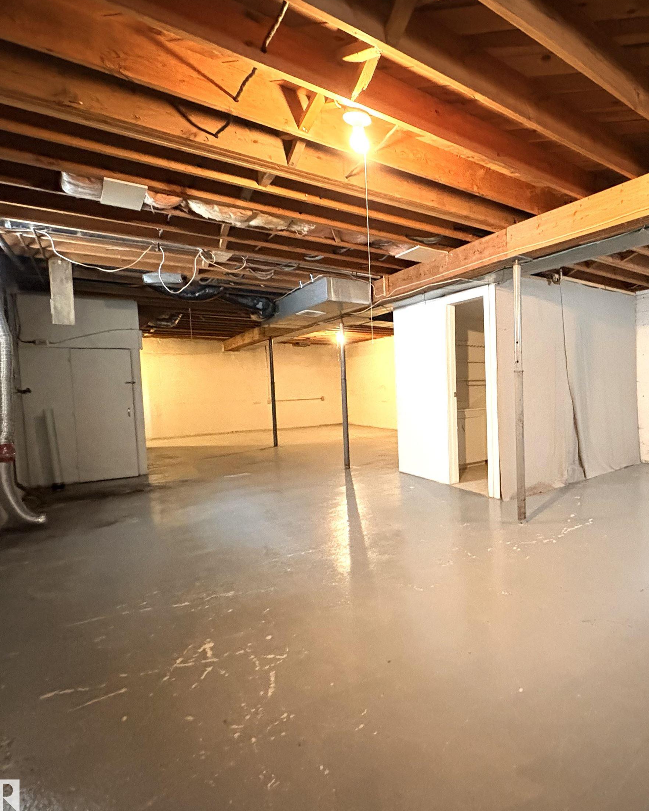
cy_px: 406
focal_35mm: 19
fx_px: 456
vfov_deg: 83.3
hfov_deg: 62.8
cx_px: 547
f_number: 2.2
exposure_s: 1/30
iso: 1000
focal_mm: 2.22
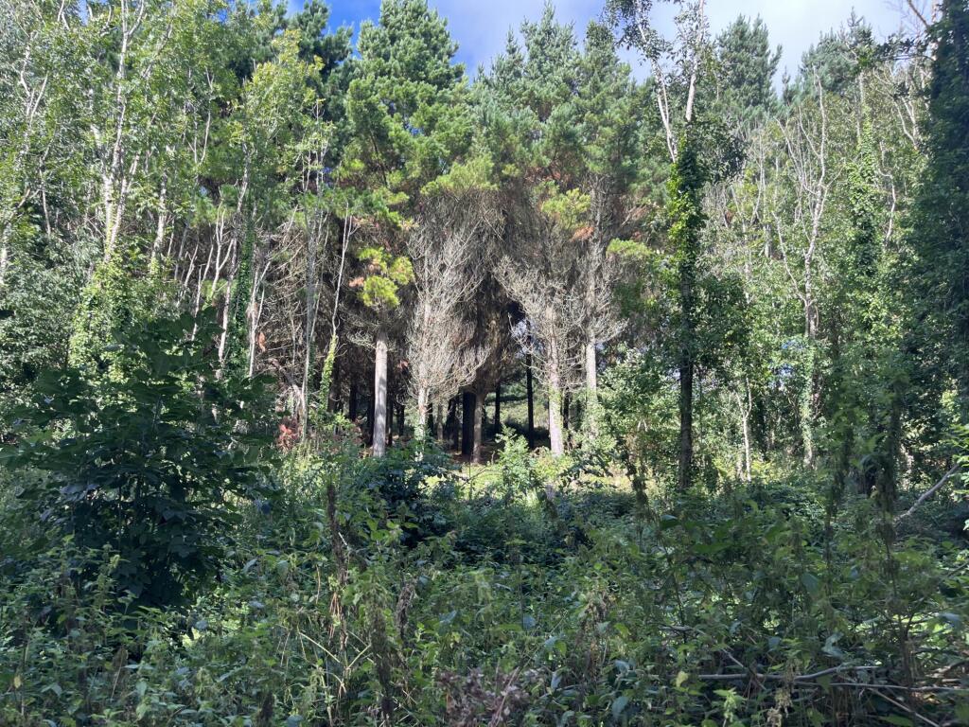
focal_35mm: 26
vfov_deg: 53.1
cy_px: 364
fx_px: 728
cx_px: 484
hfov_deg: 67.3
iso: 50
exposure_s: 1/532
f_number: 1.6
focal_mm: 5.1
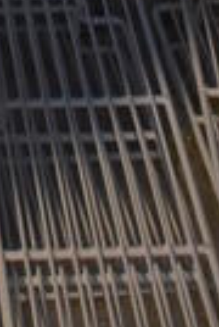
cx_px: -151
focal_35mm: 184
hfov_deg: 7.3
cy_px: -448
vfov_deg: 9.9
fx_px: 1670
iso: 800
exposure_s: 1/125
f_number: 3.5
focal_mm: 18
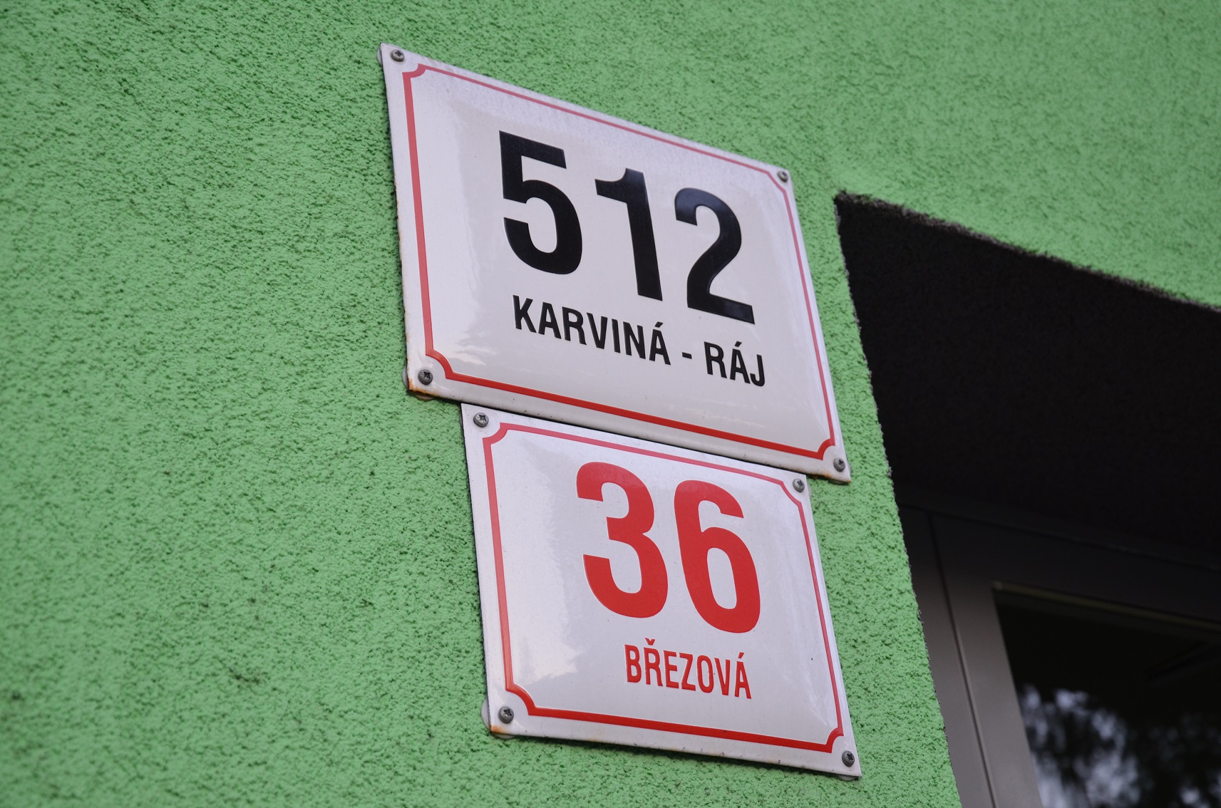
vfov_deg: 21.5
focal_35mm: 63
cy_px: 404
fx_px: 2132
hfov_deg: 32.0
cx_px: 610
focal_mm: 42
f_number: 5.6
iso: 400
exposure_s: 1/125
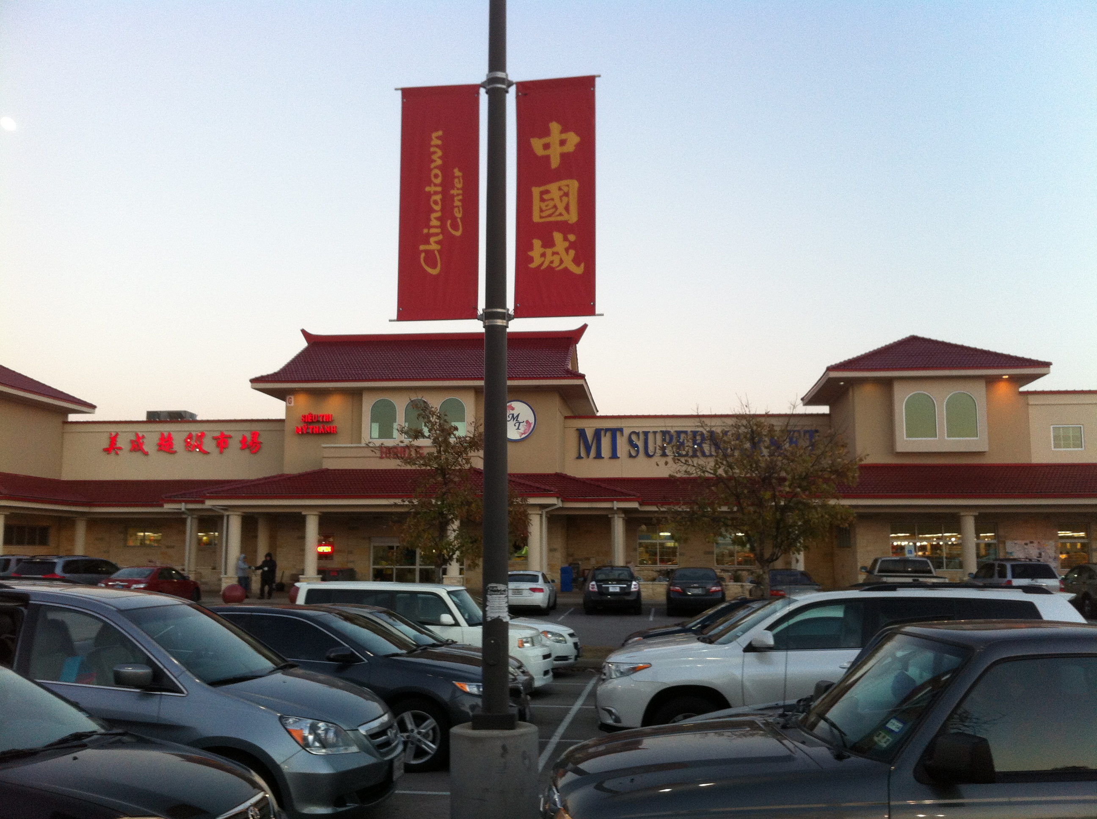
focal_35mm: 35
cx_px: 548
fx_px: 1108
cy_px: 410
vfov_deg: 40.6
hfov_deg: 52.7
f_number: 2.8
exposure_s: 1/60
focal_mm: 3.85
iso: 100
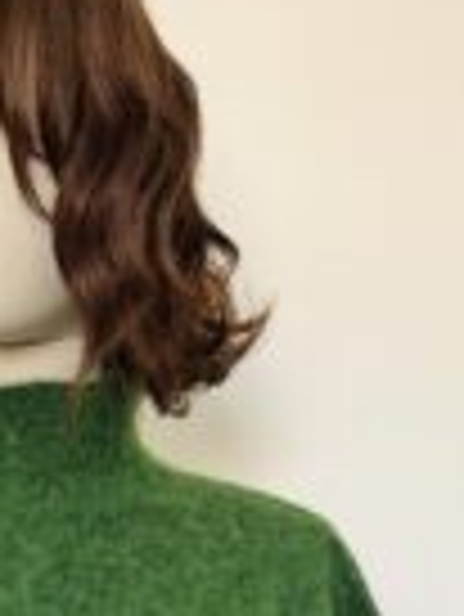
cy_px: 764
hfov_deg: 20.8
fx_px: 1249
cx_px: 90
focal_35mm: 70
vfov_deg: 24.7
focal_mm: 6.76
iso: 160
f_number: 1.78
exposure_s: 1/60
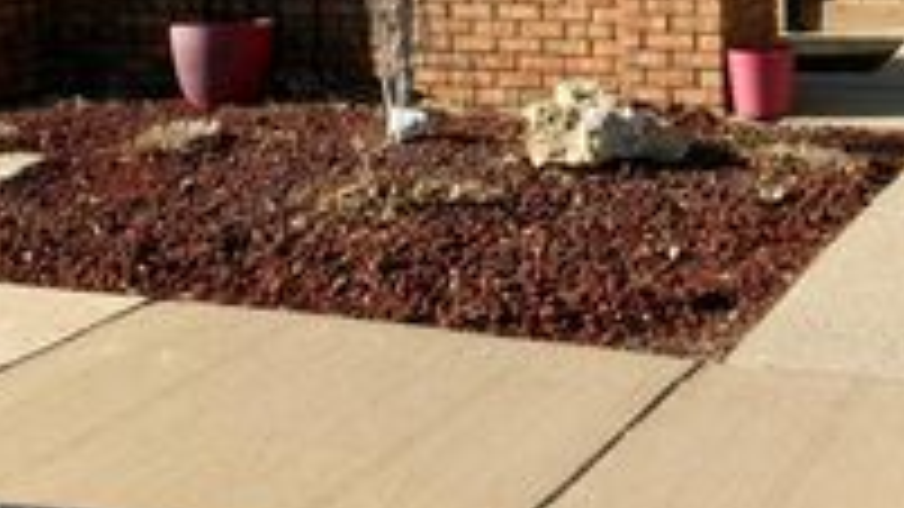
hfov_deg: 27.5
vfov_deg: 14.7
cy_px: -267
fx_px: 1822
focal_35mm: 76
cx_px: 675
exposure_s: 1/70
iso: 100
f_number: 10.8
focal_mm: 5.1
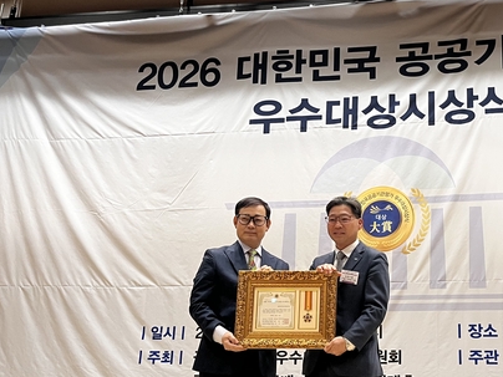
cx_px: 356
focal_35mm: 45
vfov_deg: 31.9
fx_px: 654
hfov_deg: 41.2
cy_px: 249
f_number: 1.6
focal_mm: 5.1
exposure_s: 1/60
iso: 125
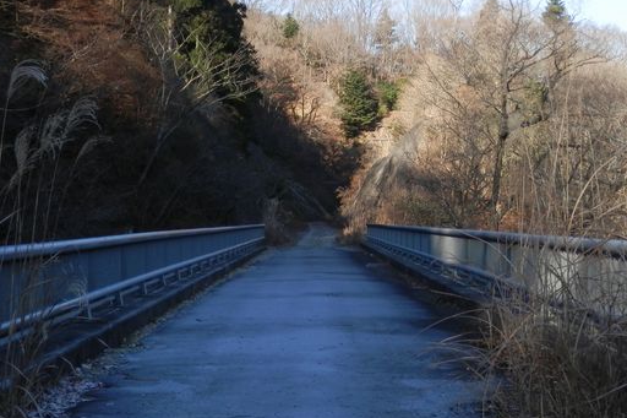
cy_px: 172
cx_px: 333
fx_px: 1132
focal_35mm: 65
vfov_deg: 20.9
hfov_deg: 31.0
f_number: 3.7
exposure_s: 1/250
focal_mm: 7.3
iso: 80
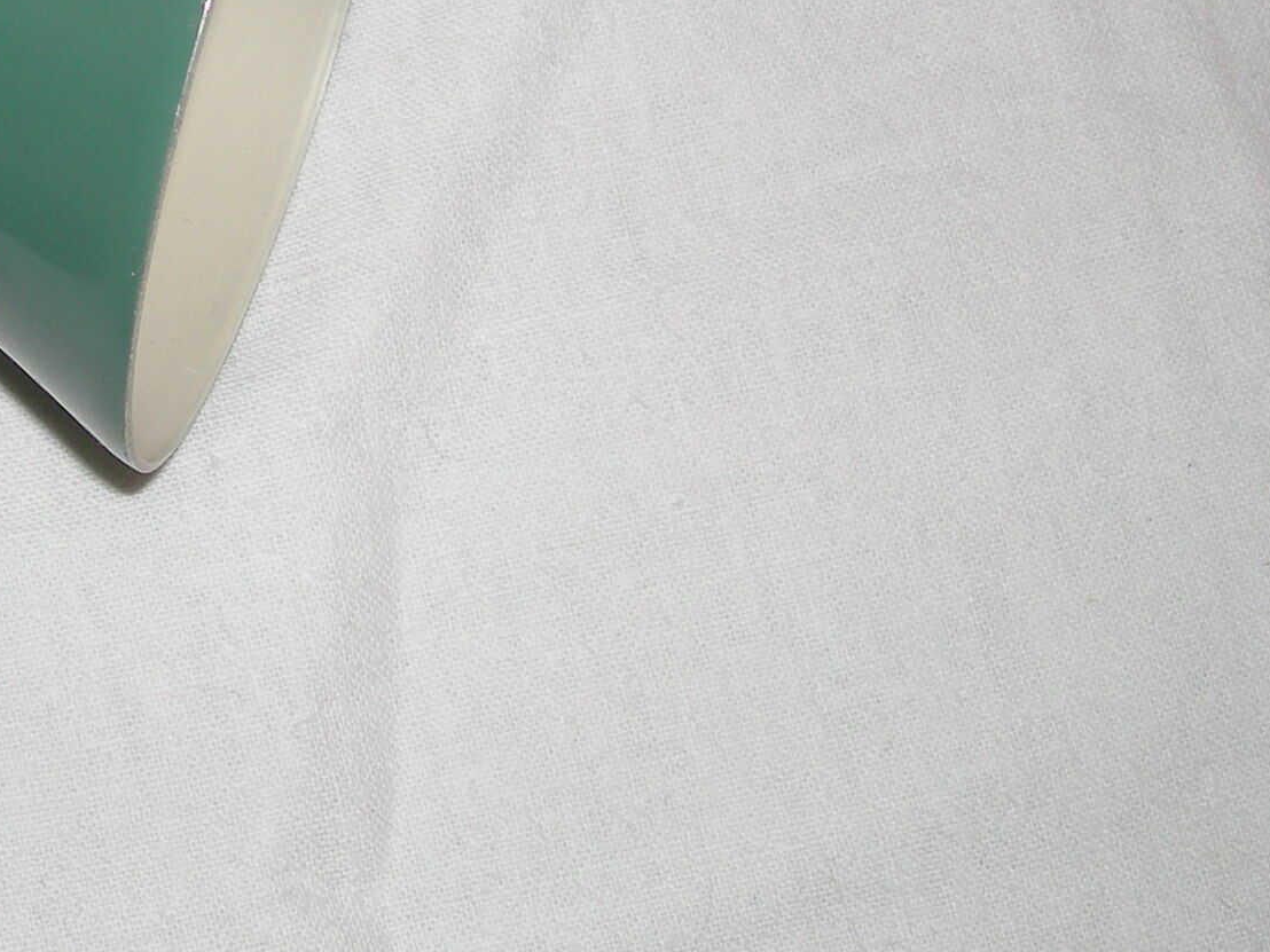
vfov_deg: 15.0
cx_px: 3
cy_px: -10
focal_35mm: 97
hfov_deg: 19.6
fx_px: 3559
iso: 50
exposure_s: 1/30
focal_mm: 5.7
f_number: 2.8
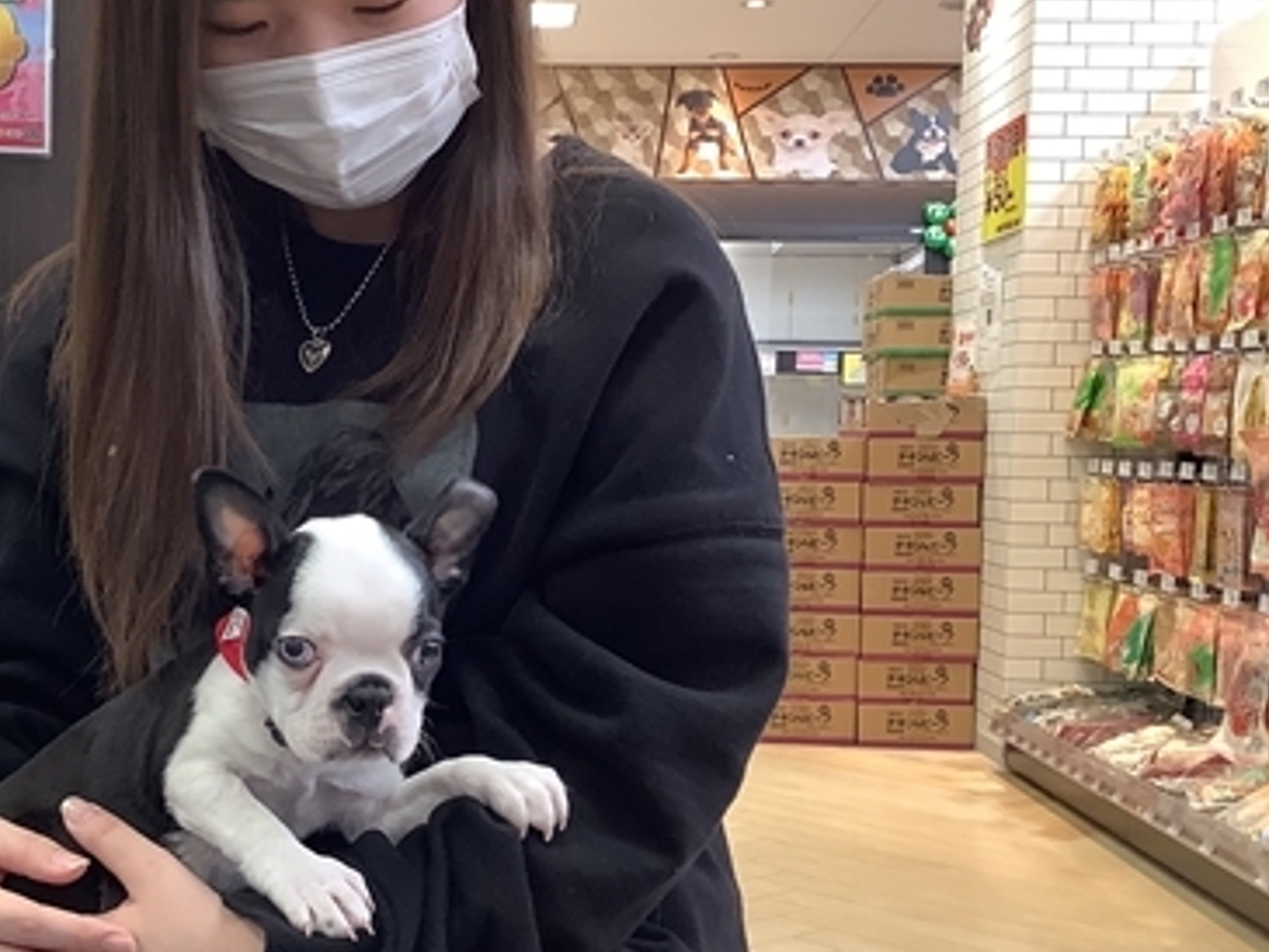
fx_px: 1870
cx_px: 369
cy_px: 504
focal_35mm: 51
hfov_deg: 36.9
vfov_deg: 28.6
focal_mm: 3.3
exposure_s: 1/50
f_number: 2.4
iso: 80
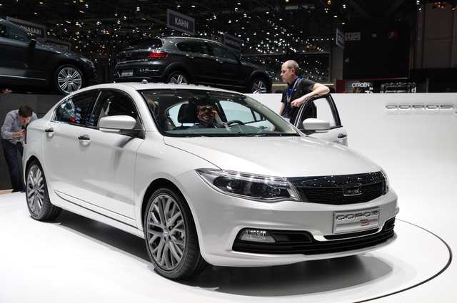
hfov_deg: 43.7
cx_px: 228
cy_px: 152
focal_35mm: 45
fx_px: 571
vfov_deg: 29.8
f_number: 8
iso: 320
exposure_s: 1/250
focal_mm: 30
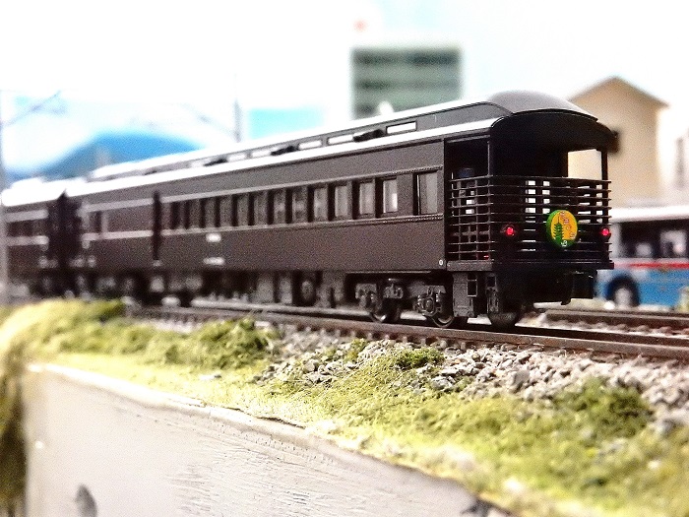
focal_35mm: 60
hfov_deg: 32.2
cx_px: 344
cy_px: 258
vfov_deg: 24.4
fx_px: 1194
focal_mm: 10.7
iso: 3200
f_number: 4.5
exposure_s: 1/100
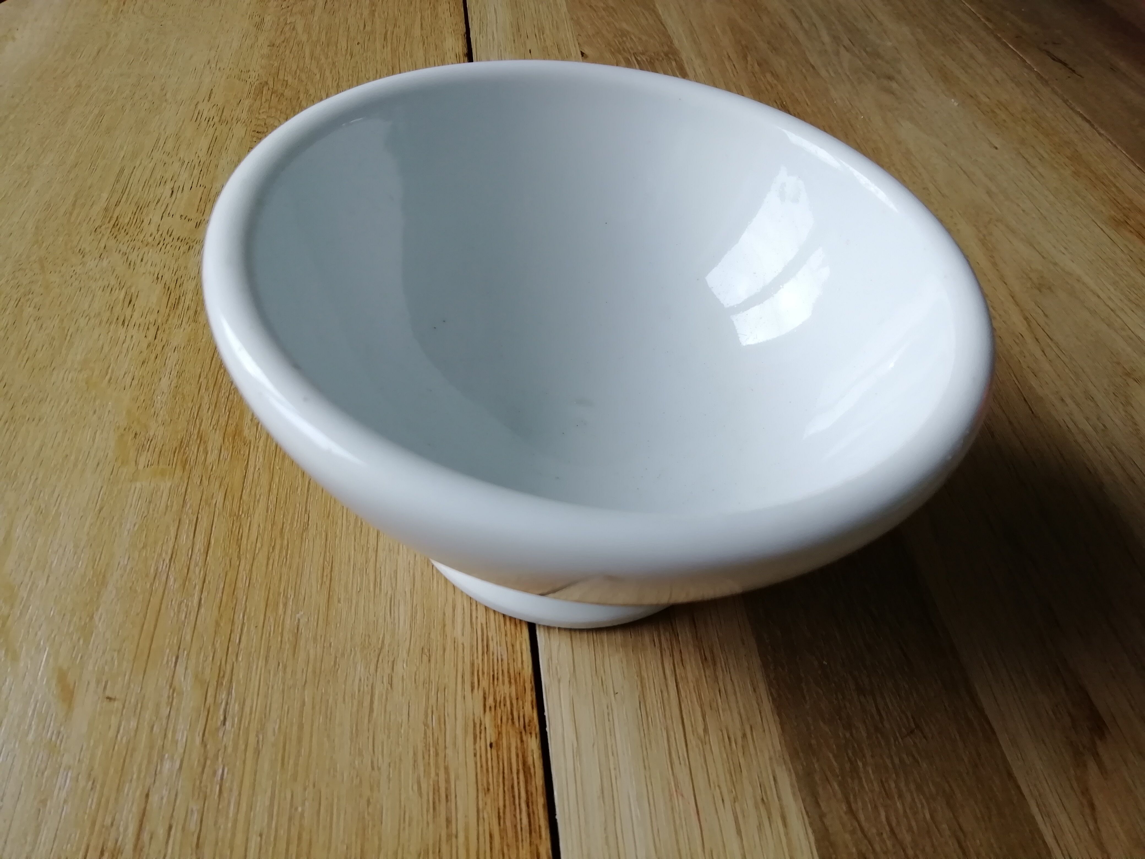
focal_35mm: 26
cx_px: 572
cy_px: 430
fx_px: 860
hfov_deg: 67.3
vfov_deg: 53.1
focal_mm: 3.21
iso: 80
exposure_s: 1/50
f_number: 2.2
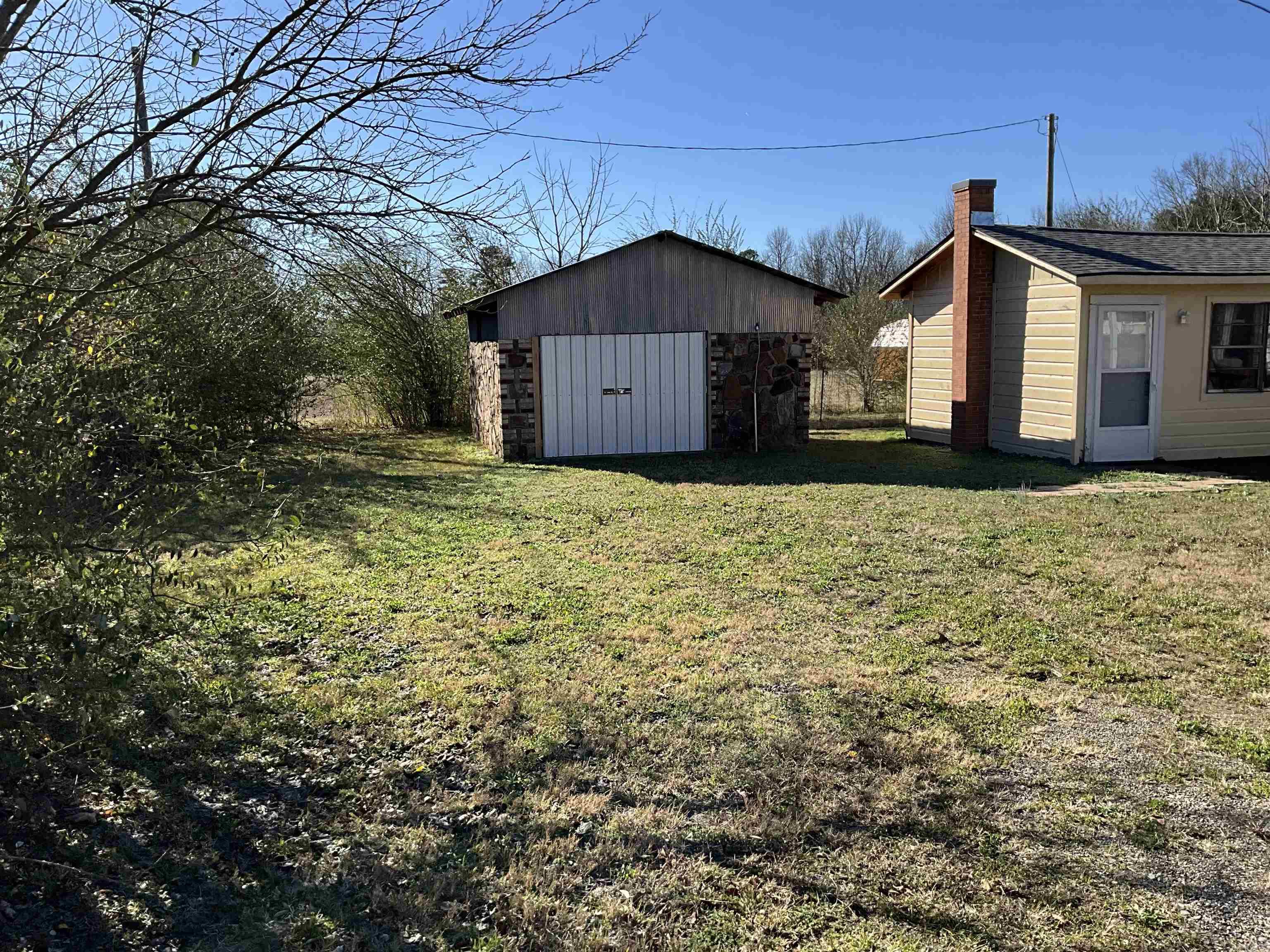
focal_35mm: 29
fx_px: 1064
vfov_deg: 48.2
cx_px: 635
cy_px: 476
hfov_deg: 61.7
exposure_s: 1/1412
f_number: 1.8
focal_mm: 3
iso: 25
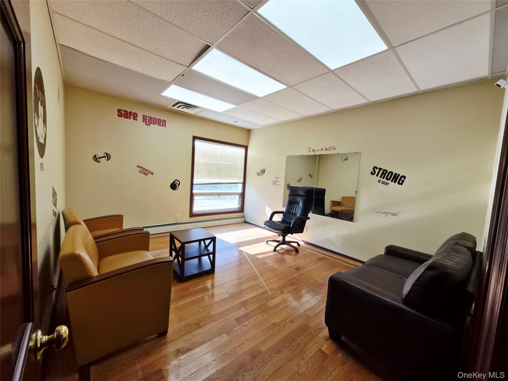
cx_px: 254
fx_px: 191
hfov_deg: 106.2
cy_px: 190
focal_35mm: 13
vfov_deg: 89.9
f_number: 2.2
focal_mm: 1.7
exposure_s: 1/132
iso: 25
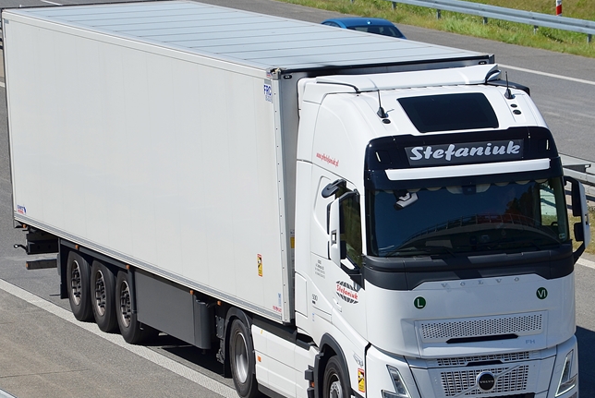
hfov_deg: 10.5
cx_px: 331
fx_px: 3237
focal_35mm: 196
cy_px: 229
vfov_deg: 7.0
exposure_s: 1/1000
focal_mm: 105
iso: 110
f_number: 5.6
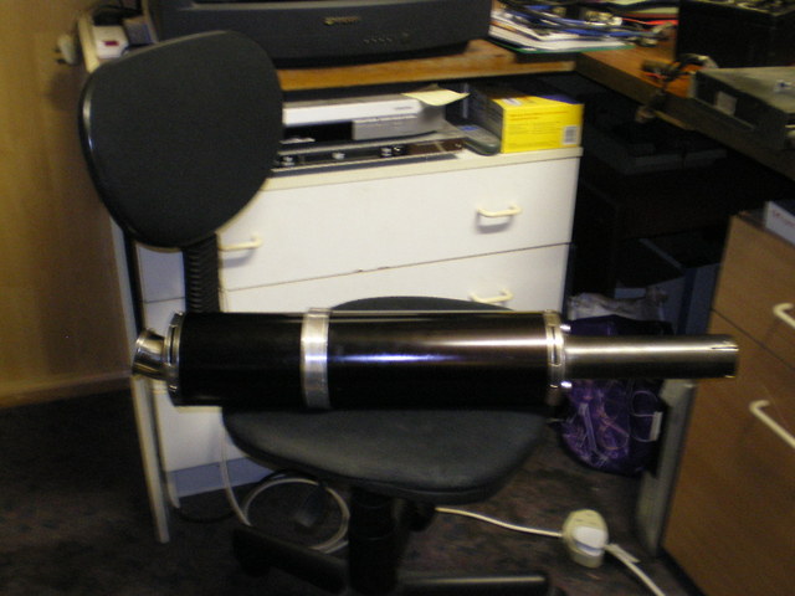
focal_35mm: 38
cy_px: 298
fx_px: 873
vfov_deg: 37.7
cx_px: 398
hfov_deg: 49.0
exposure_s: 1/8
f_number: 3.1
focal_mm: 6.3
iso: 400
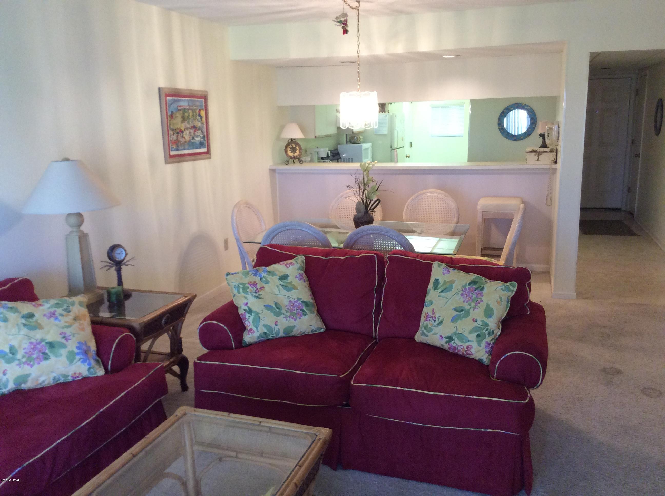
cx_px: 332
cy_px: 248
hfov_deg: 56.9
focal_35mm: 32
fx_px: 614
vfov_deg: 44.1
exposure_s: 1/25
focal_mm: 3.3
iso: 125
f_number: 2.4
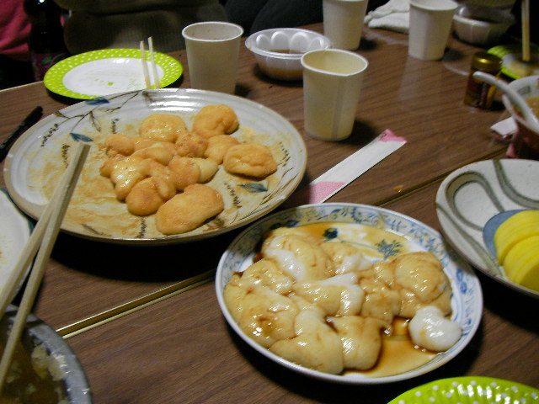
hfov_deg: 49.0
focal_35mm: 38
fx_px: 592
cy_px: 202
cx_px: 270
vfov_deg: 37.7
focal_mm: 6.3
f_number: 3.5
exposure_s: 1/20
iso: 200
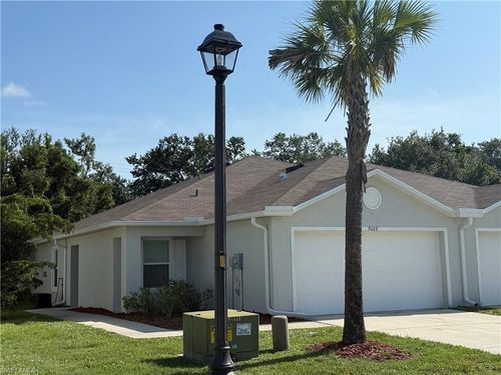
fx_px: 695
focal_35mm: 48
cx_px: 250
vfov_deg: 30.3
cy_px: 188
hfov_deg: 39.7
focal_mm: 6.76
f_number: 1.78
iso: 80
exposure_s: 1/7143
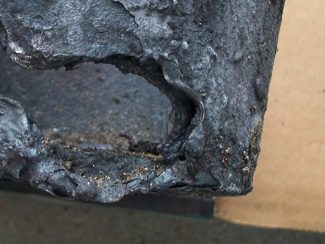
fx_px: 704
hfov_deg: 25.5
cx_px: 59
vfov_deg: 19.5
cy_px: 50
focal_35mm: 75
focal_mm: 5.7
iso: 80
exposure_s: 1/80
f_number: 2.9
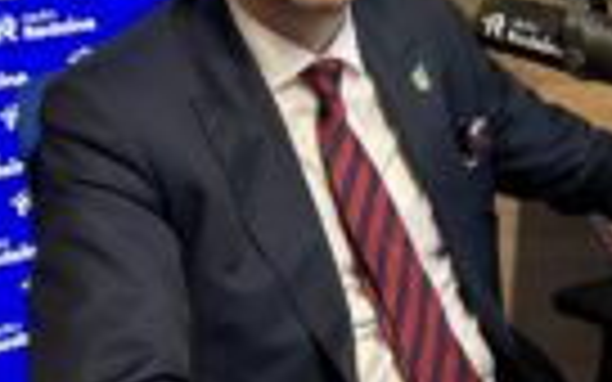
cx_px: 592
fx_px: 1201
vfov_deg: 17.4
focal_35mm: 72
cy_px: -49
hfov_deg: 27.2
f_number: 1.5
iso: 250
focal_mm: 5.7
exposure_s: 1/50
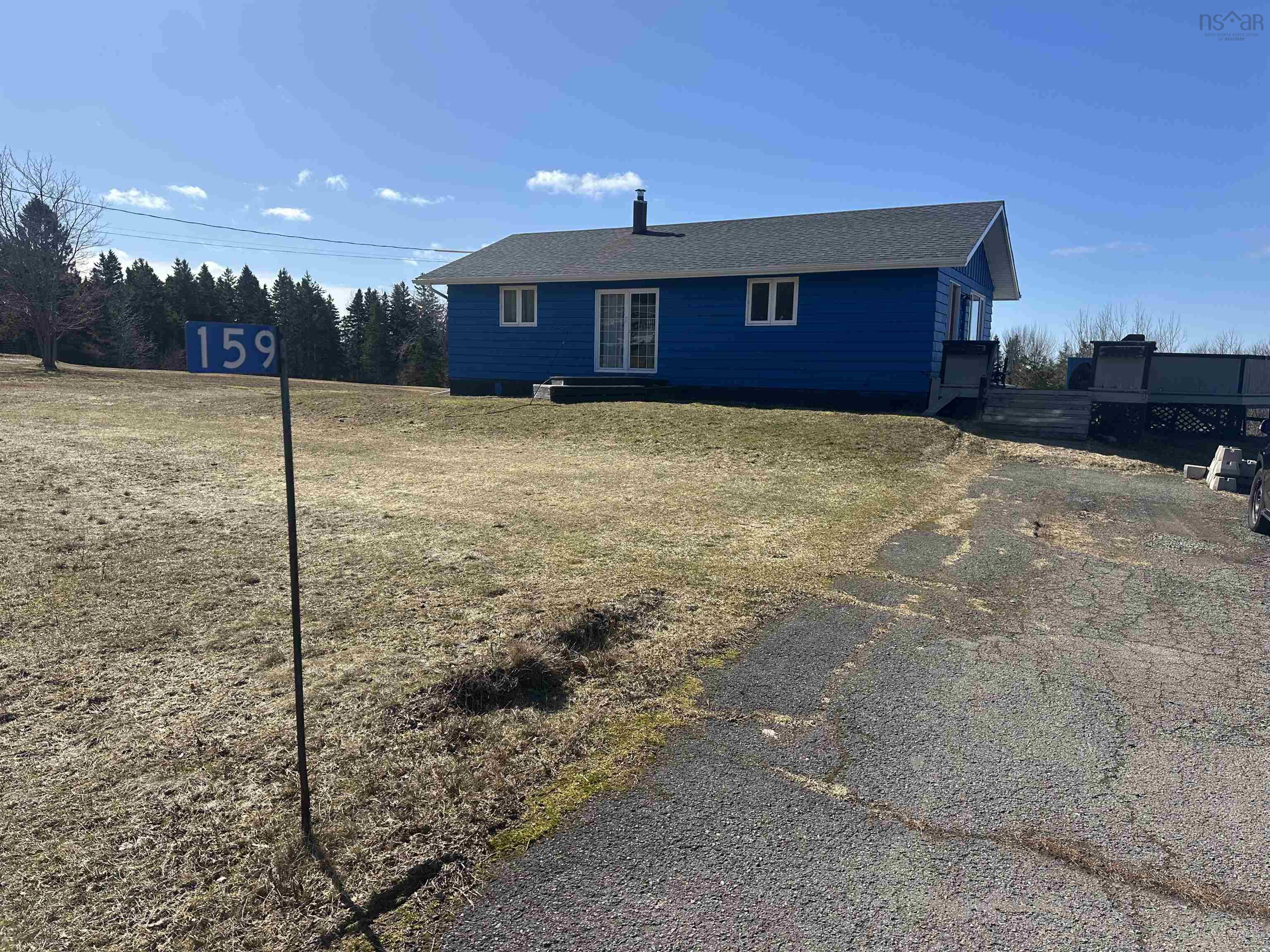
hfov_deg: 71.6
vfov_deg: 56.8
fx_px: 881
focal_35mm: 24
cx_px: 635
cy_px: 476
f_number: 1.78
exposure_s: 1/5263
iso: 80
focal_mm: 6.86
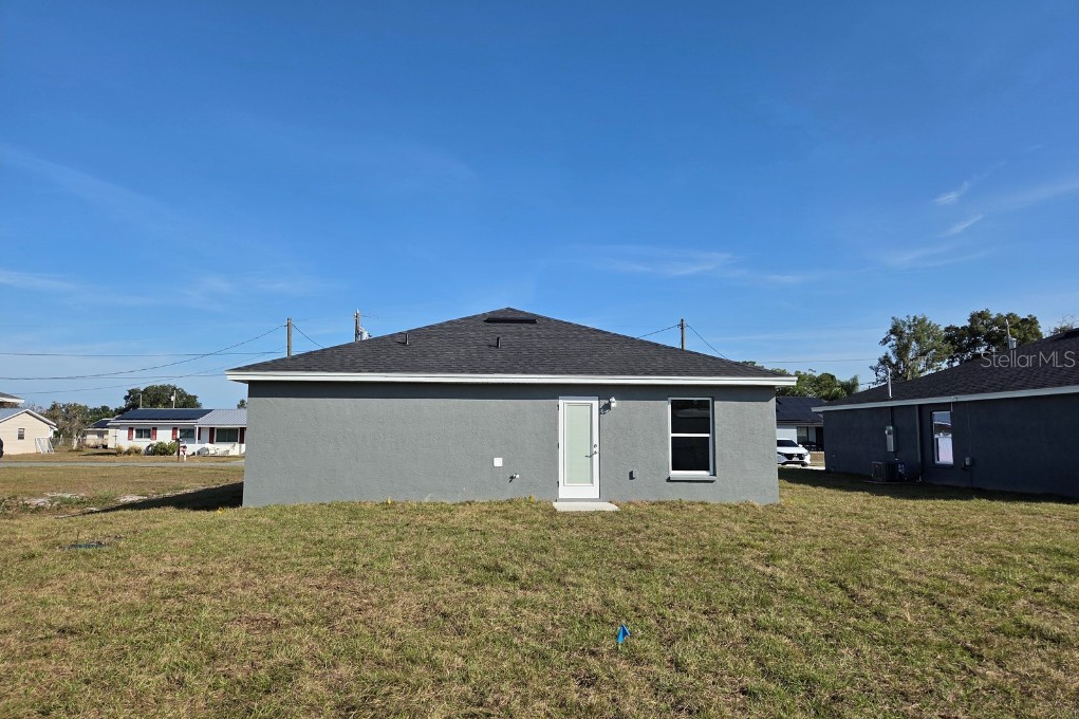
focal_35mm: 24
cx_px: 539
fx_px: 719
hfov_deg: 73.8
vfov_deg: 53.1
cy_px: 358
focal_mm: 5.4
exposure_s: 1/6618
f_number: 1.8
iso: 80
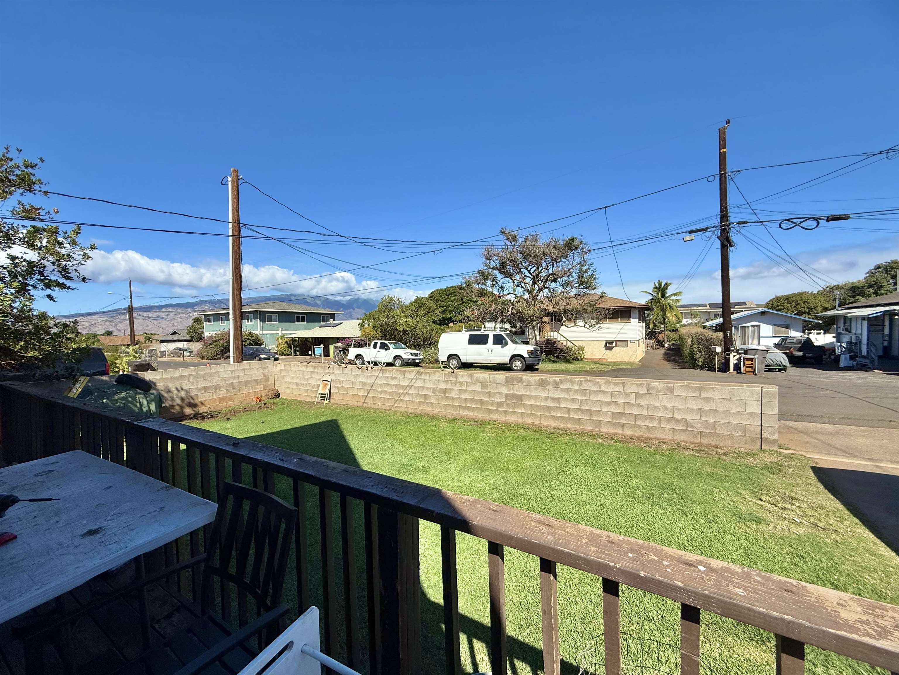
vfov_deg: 85.7
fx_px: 364
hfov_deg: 102.1
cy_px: 338
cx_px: 450
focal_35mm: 14
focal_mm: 2.22
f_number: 2.2
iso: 50
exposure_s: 1/2717
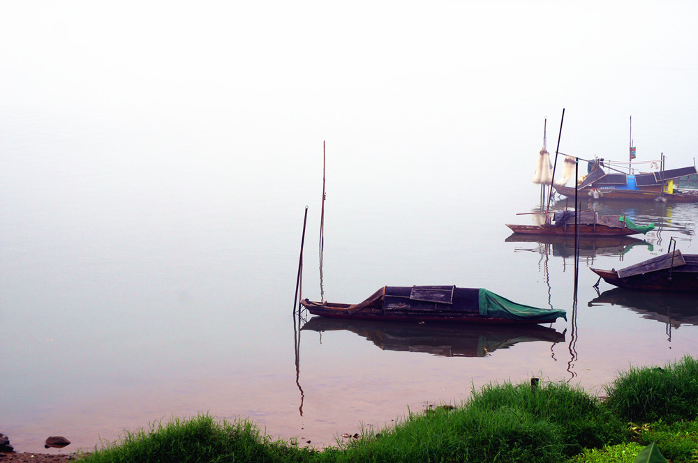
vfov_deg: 13.0
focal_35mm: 105
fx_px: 2033
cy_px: 232
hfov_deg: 19.5
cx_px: 349
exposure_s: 1/160
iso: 100
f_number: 6.3
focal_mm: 70
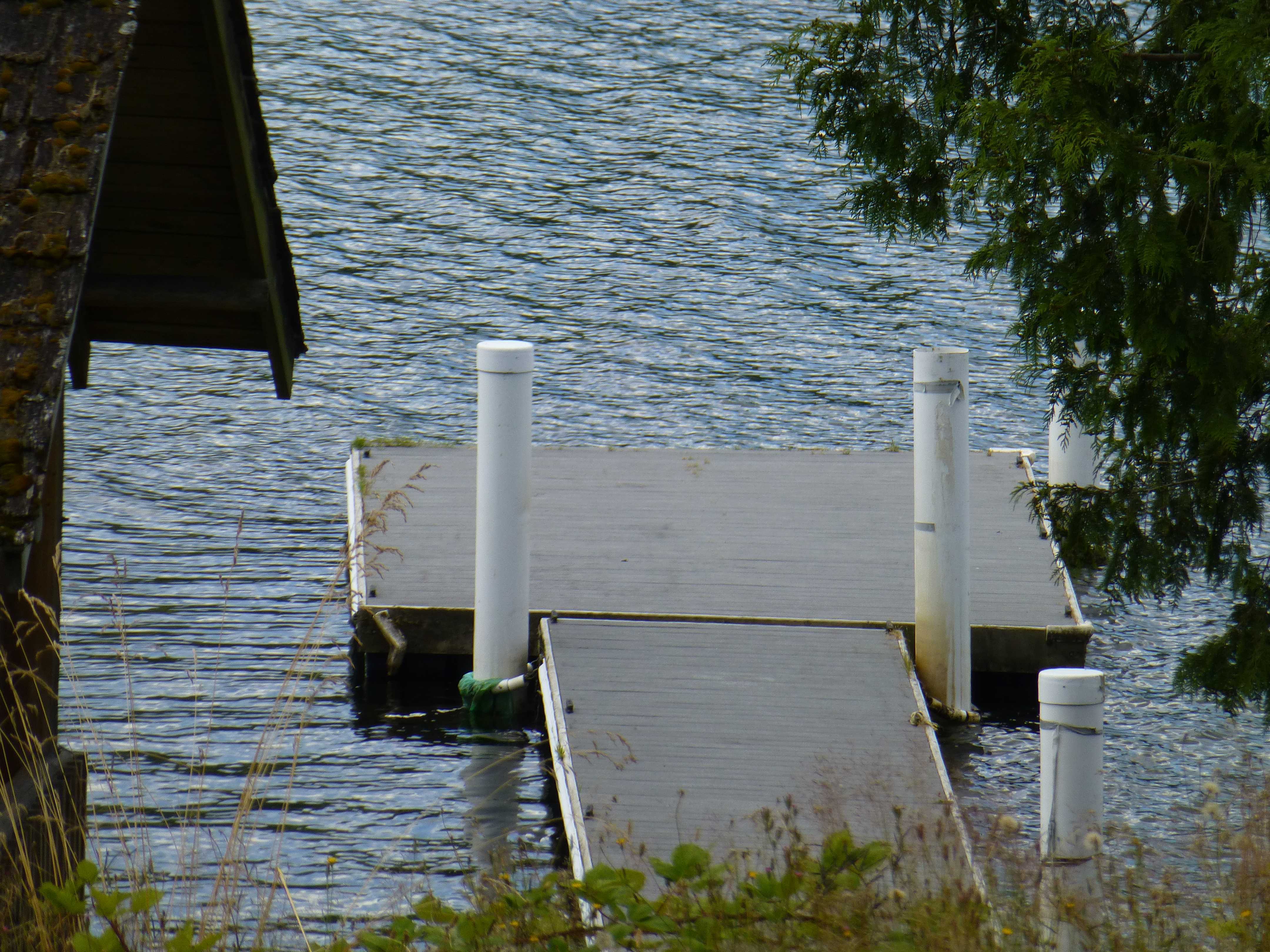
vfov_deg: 3.4
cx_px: 635
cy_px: 476
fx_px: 15923
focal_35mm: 434
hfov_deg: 4.6
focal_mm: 77.4
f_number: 6.2
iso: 100
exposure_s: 1/250
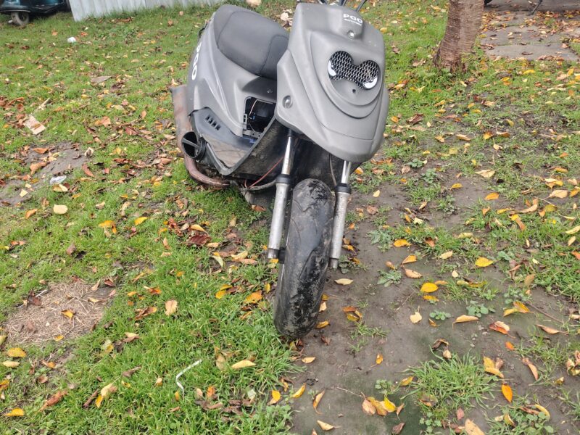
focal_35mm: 25
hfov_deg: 69.4
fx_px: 419
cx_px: 290
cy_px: 218
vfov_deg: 54.9
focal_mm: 4.71
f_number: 1.7
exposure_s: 1/120
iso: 232
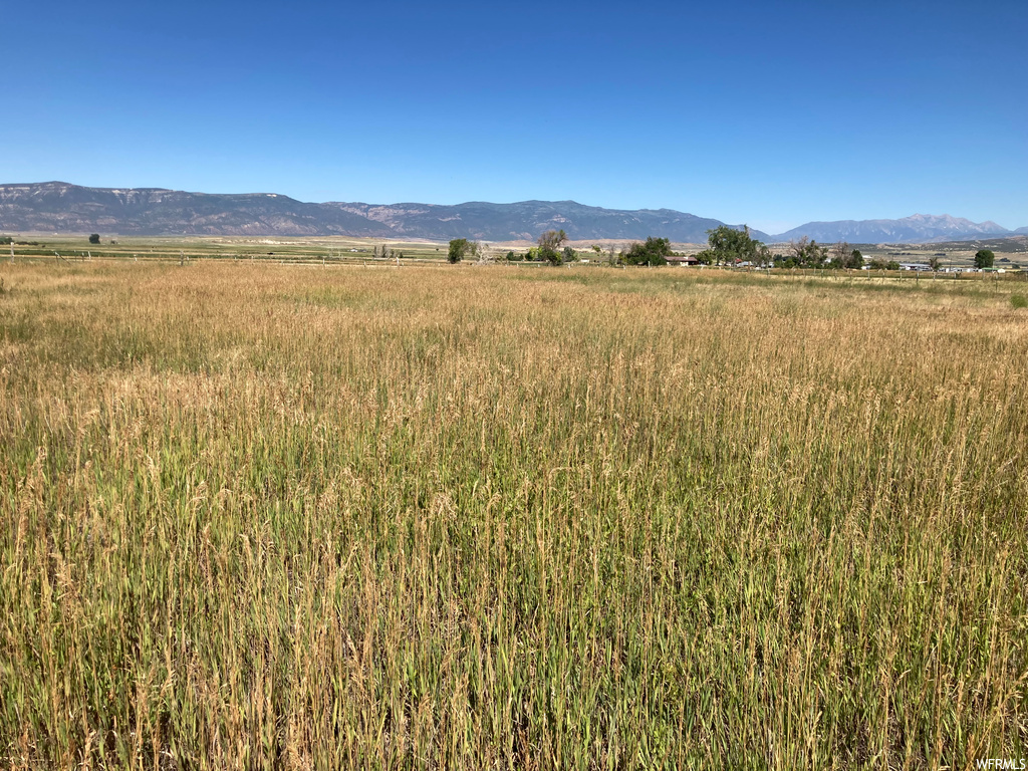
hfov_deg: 63.4
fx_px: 832
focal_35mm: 28
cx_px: 514
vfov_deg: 49.7
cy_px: 386
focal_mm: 3.99
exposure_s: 1/2558
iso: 25
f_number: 1.8
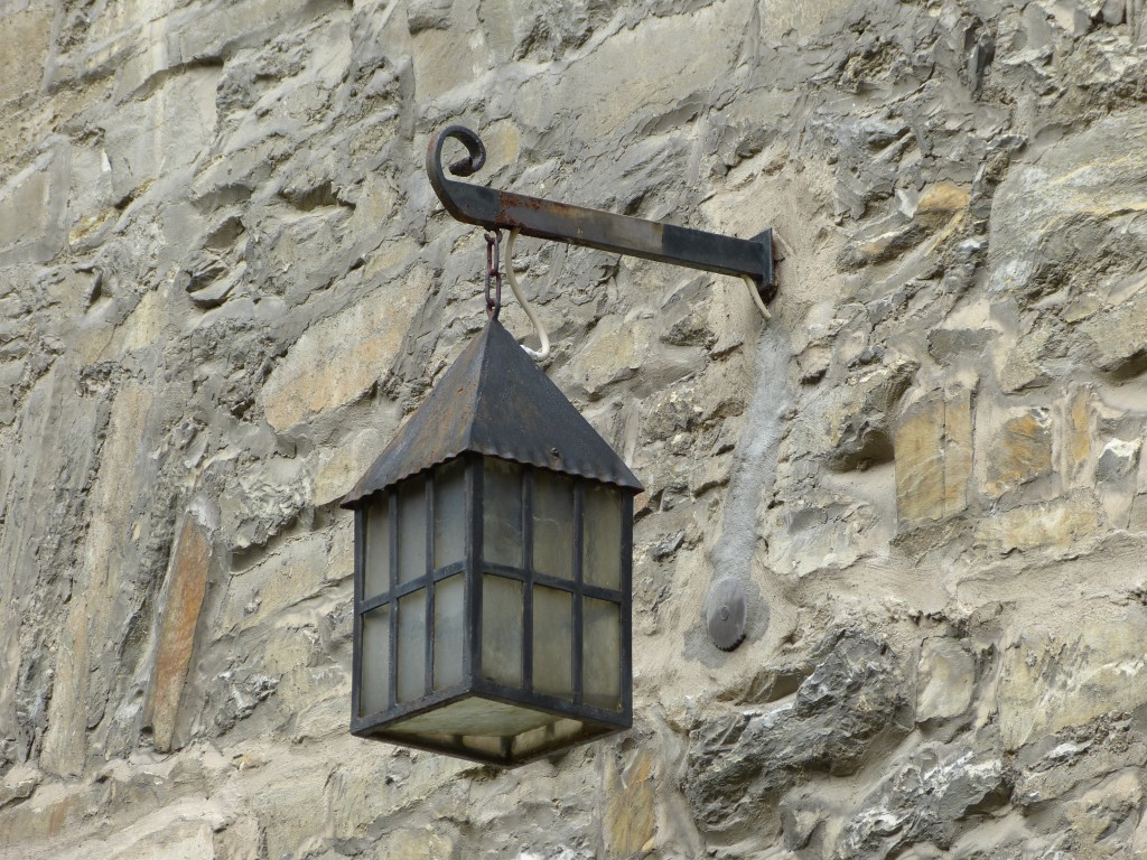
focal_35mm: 200
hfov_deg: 9.9
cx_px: 574
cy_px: 430
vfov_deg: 7.4
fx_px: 6627
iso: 100
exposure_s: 1/80
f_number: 4.5
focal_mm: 36.1
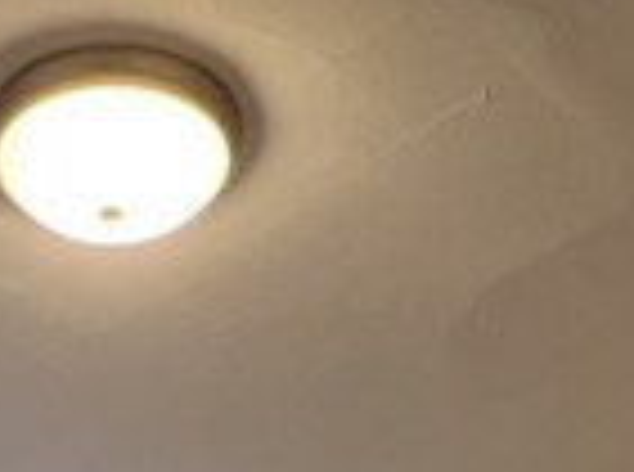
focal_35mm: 74
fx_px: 1352
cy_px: 1326
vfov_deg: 12.2
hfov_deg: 25.4
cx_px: 36
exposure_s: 1/120
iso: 200
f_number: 1.8
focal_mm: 1.57
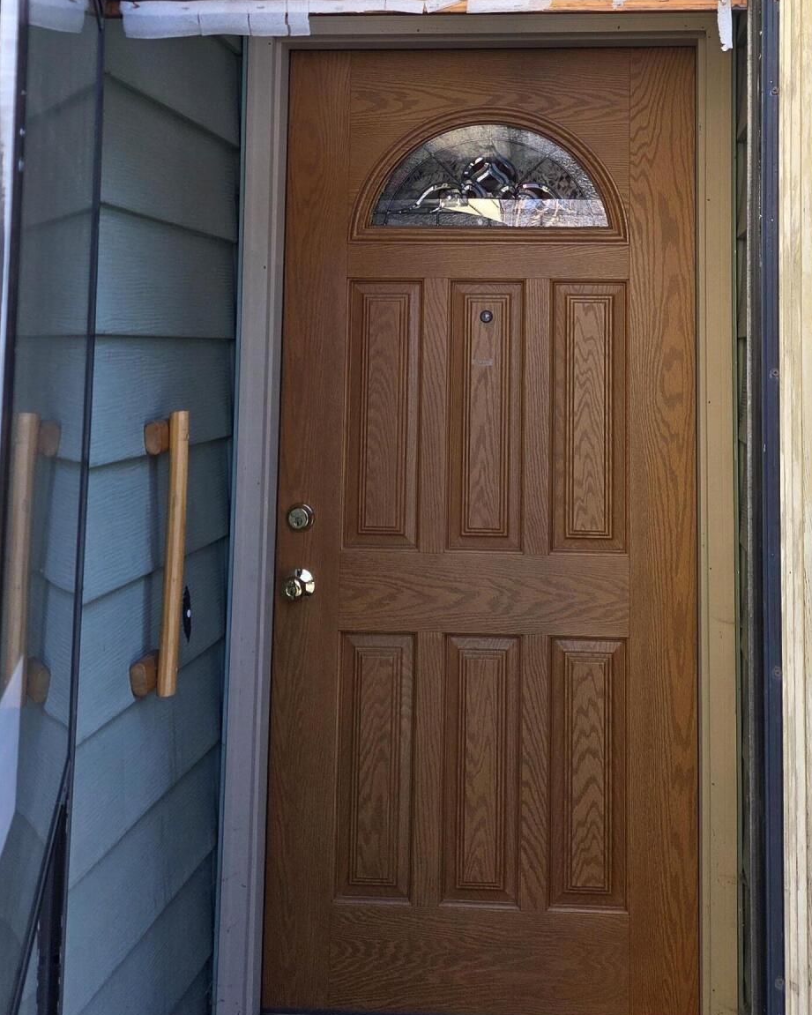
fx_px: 1171
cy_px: 272
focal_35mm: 39
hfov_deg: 37.9
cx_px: 519
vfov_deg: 45.4
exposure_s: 1/180
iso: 40
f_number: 1.8
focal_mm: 5.4
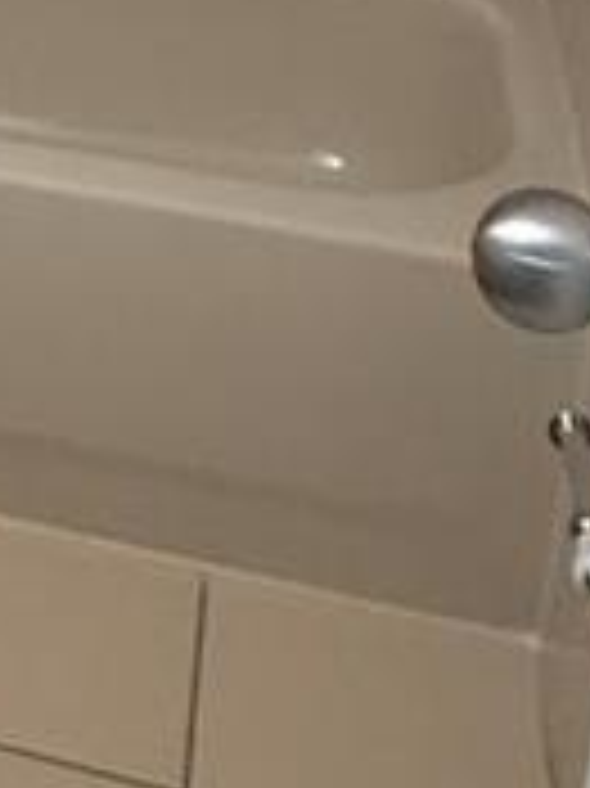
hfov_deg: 13.4
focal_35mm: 96
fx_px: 2184
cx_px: -558
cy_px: -284
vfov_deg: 18.7
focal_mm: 2.22
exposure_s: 1/120
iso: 320
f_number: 2.2
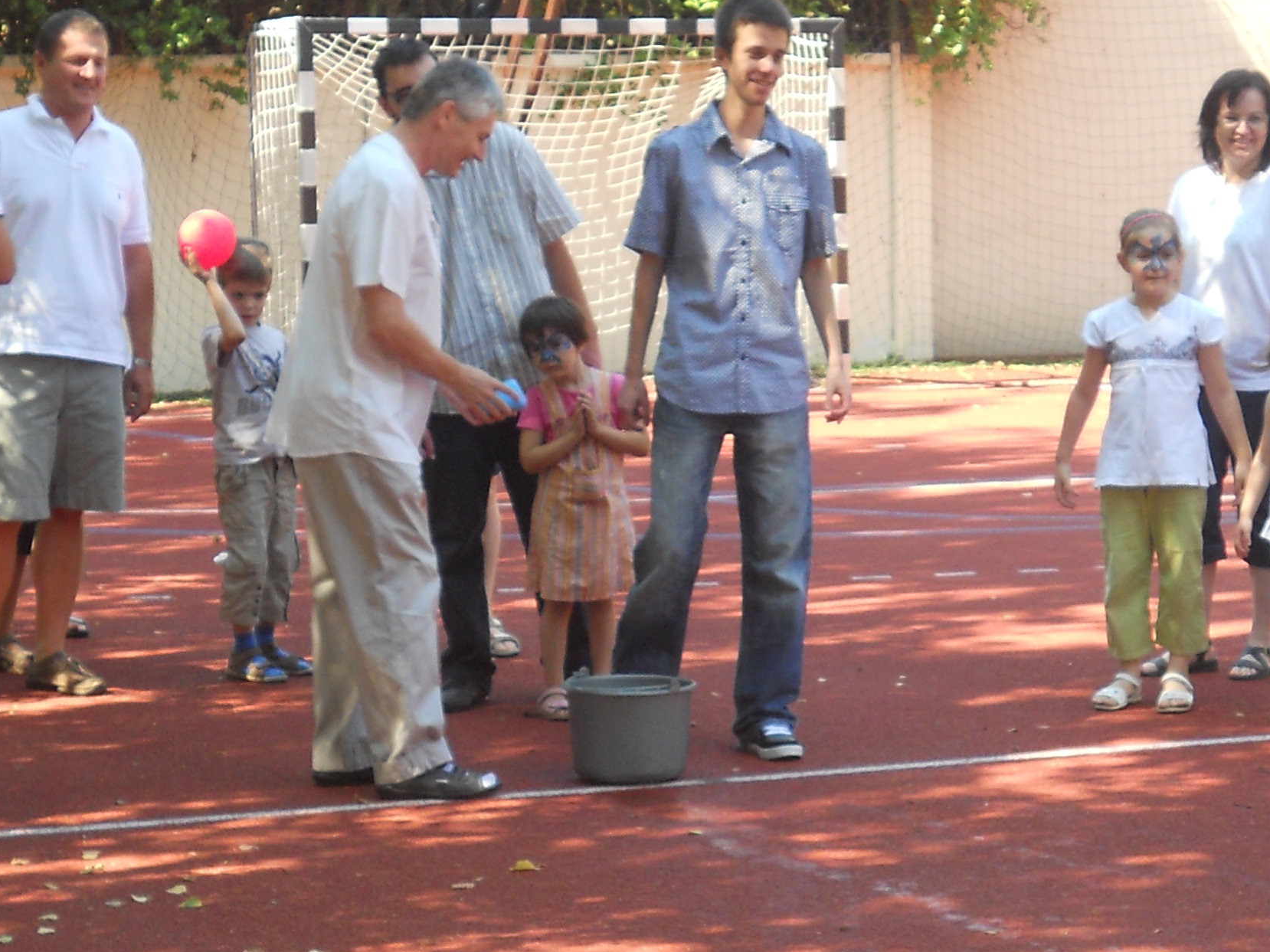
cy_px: 608
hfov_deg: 17.7
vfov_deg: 13.3
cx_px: 842
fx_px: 4072
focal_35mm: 111
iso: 80
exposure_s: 1/80
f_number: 4.3
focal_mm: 8.2
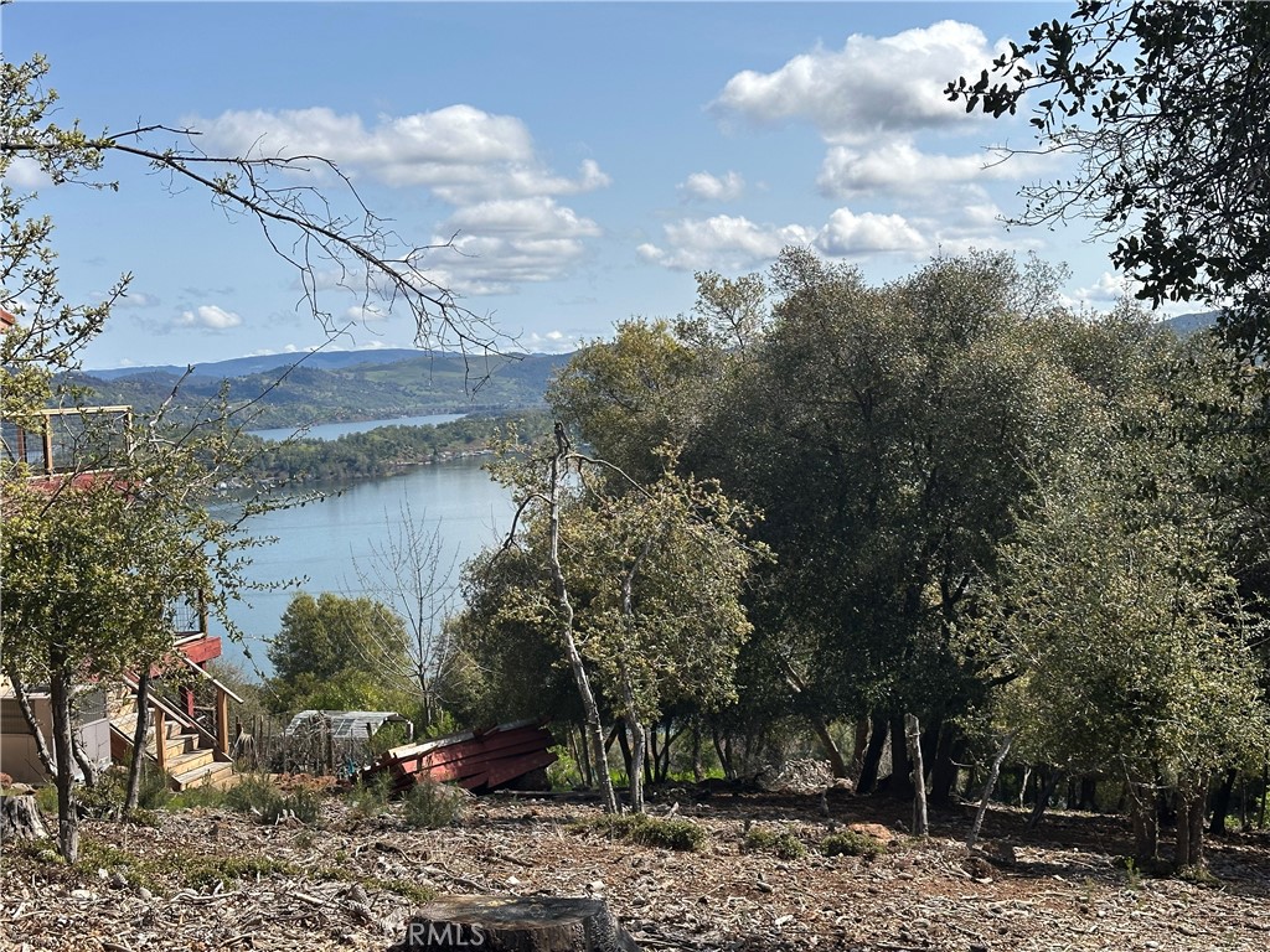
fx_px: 1761
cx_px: 635
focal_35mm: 48
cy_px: 476
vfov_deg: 30.3
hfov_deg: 39.7
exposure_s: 1/4367
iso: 64
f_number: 1.78
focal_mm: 6.86
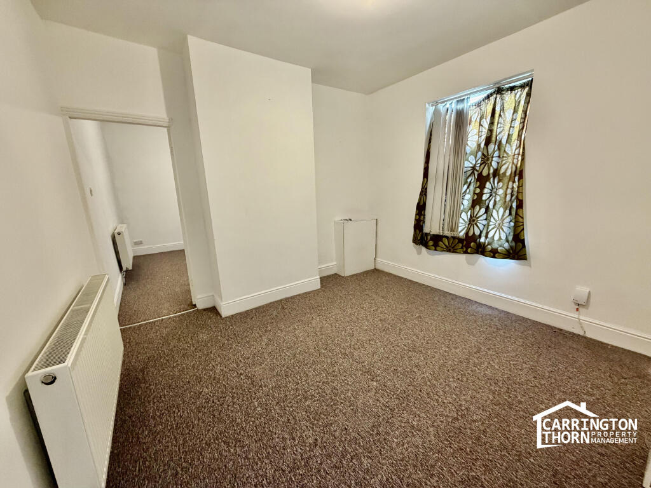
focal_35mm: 14
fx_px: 263
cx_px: 326
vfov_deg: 85.7
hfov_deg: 102.1
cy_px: 244
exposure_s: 1/50
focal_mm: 2.22
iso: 400
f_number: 2.2
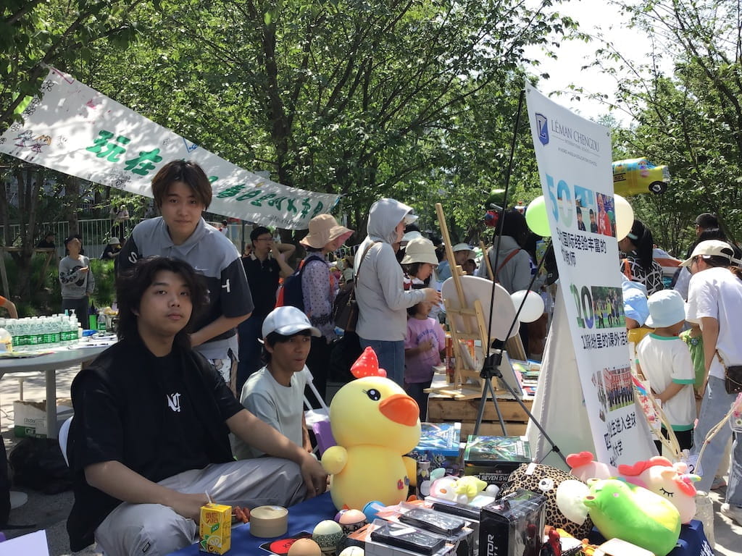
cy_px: 278
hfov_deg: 58.4
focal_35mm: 31
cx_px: 371
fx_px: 664
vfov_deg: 45.4
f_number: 2.4
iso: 25
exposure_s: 1/562
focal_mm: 3.3
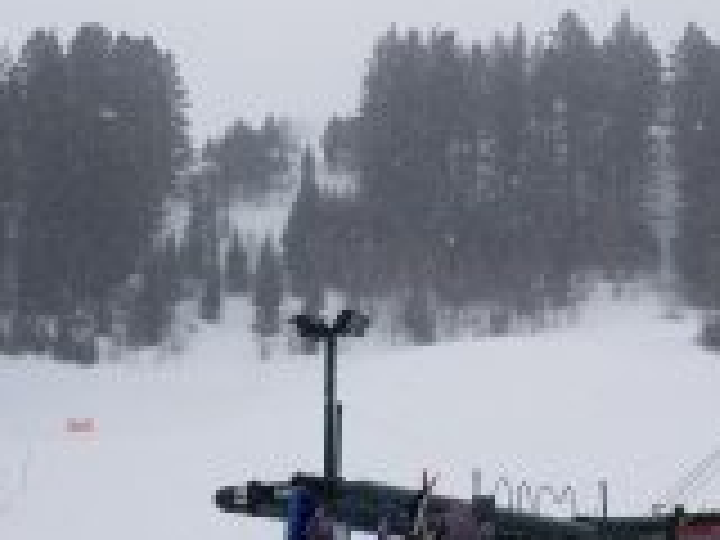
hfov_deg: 26.7
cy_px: 315
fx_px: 1518
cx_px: 320
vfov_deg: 20.1
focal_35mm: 73
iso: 50
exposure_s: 1/2256
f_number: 1.7
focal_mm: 4.25
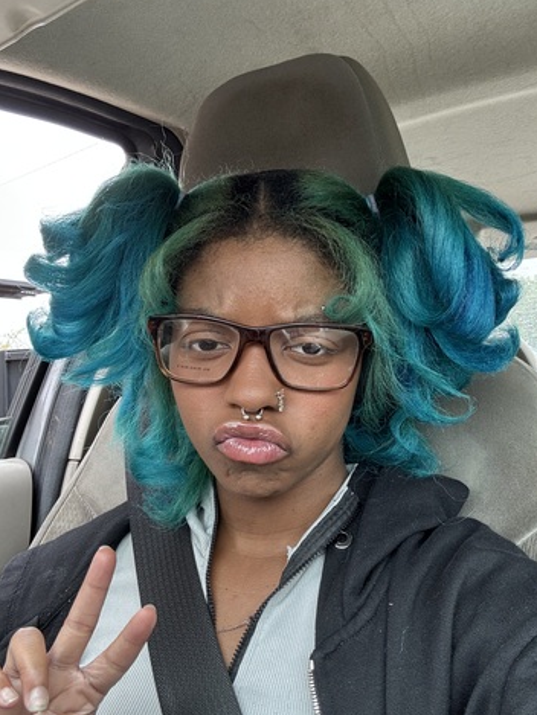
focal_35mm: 32
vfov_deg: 56.8
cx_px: 283
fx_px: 662
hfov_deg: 44.2
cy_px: 360
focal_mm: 2.69
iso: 80
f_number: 1.9
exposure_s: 1/72
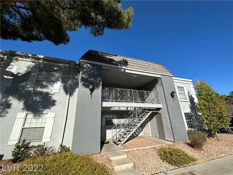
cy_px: 88
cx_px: 116
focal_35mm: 14
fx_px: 94
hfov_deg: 102.1
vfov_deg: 85.7
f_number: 2.2
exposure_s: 1/2398
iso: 50
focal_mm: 2.22
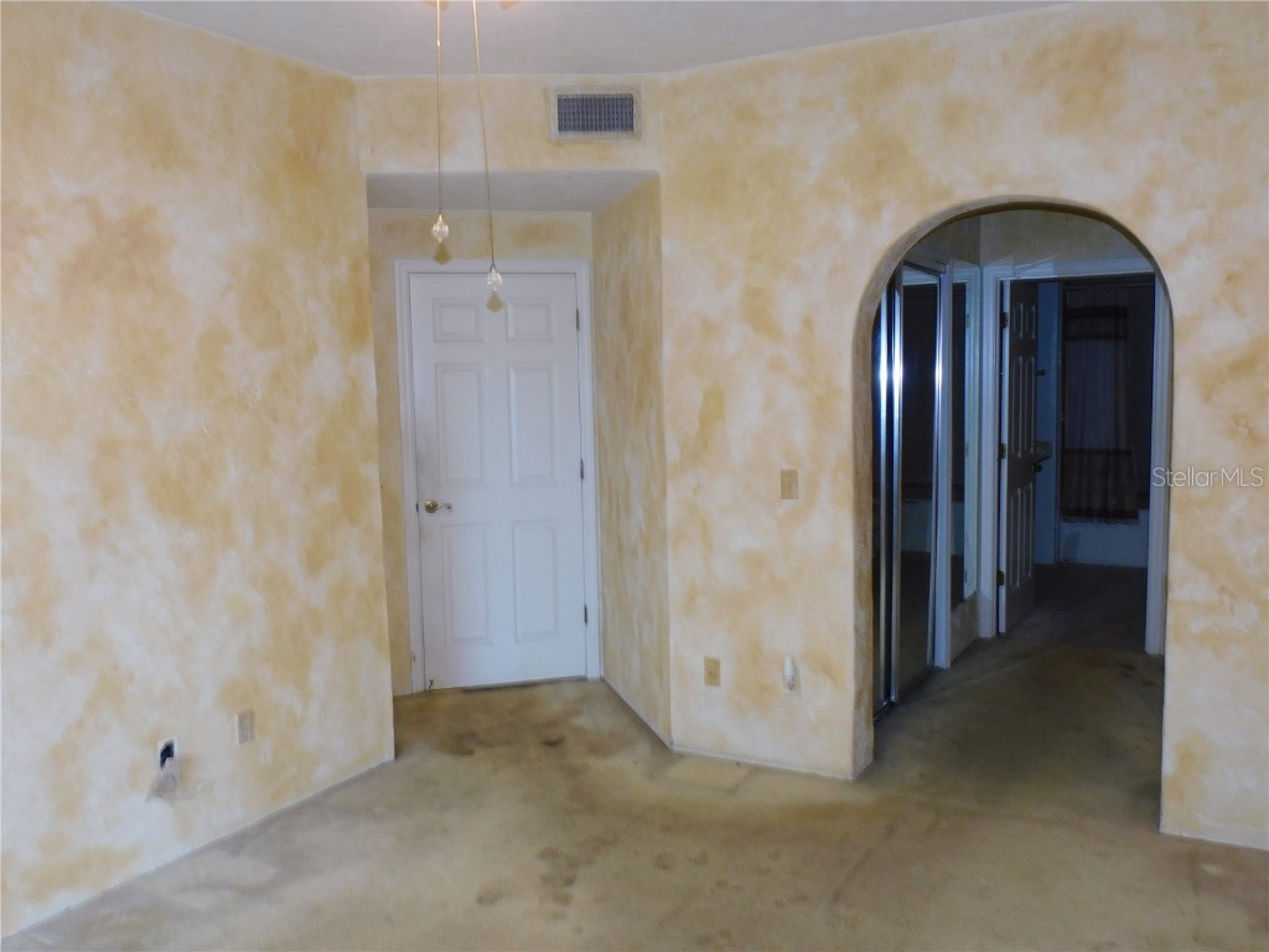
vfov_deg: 46.8
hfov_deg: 60.0
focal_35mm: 30
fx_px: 1100
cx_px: 634
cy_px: 476
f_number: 3.5
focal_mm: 5.4
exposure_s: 1/30
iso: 200
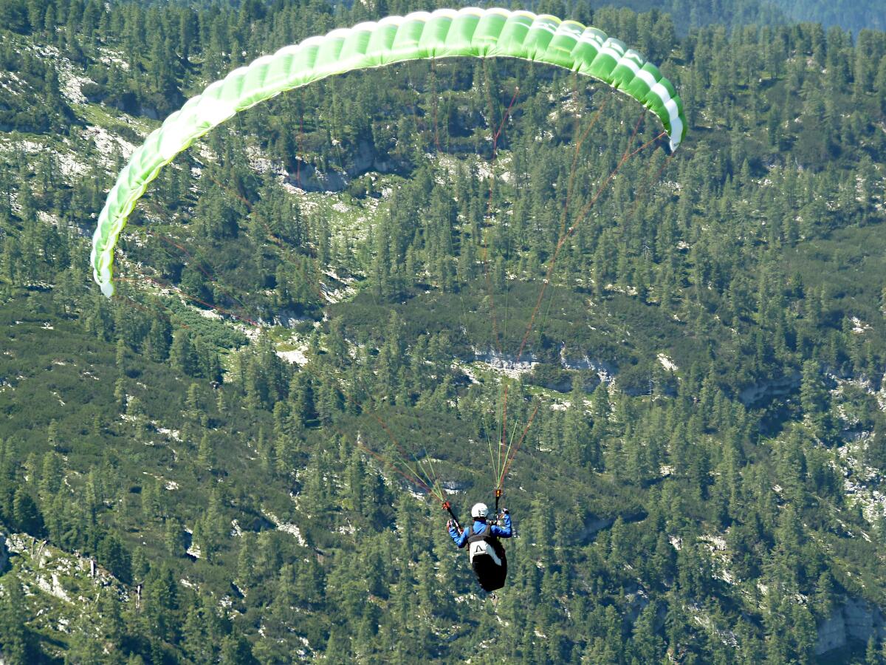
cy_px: 332
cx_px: 443
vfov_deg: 8.8
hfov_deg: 11.7
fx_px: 4326
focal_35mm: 169
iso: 80
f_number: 4.5
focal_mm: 27.8
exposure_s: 1/160
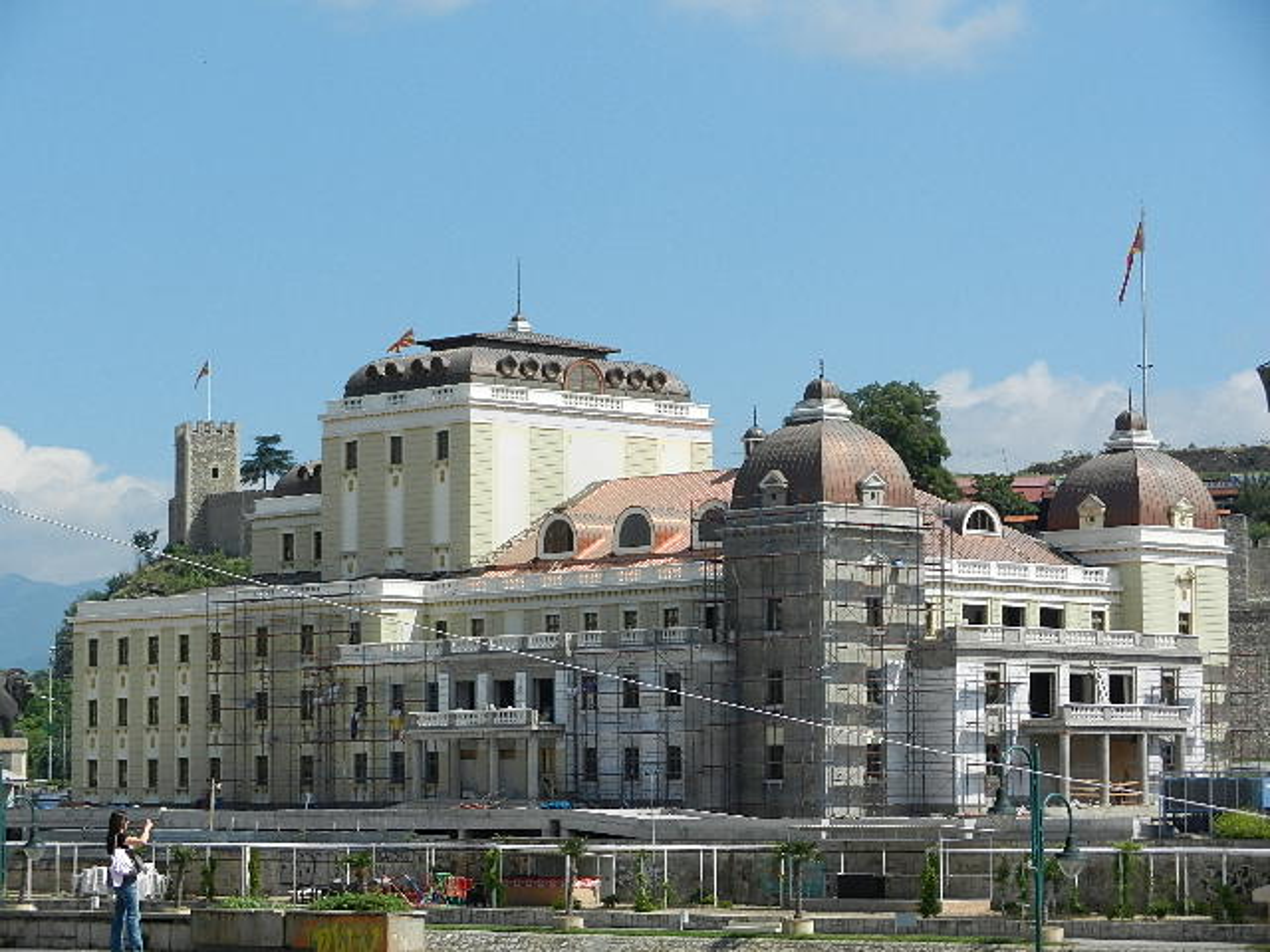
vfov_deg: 14.0
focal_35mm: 106
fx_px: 3889
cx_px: 635
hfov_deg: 18.5
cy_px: 476
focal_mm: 19.1
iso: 160
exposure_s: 1/1250
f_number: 5
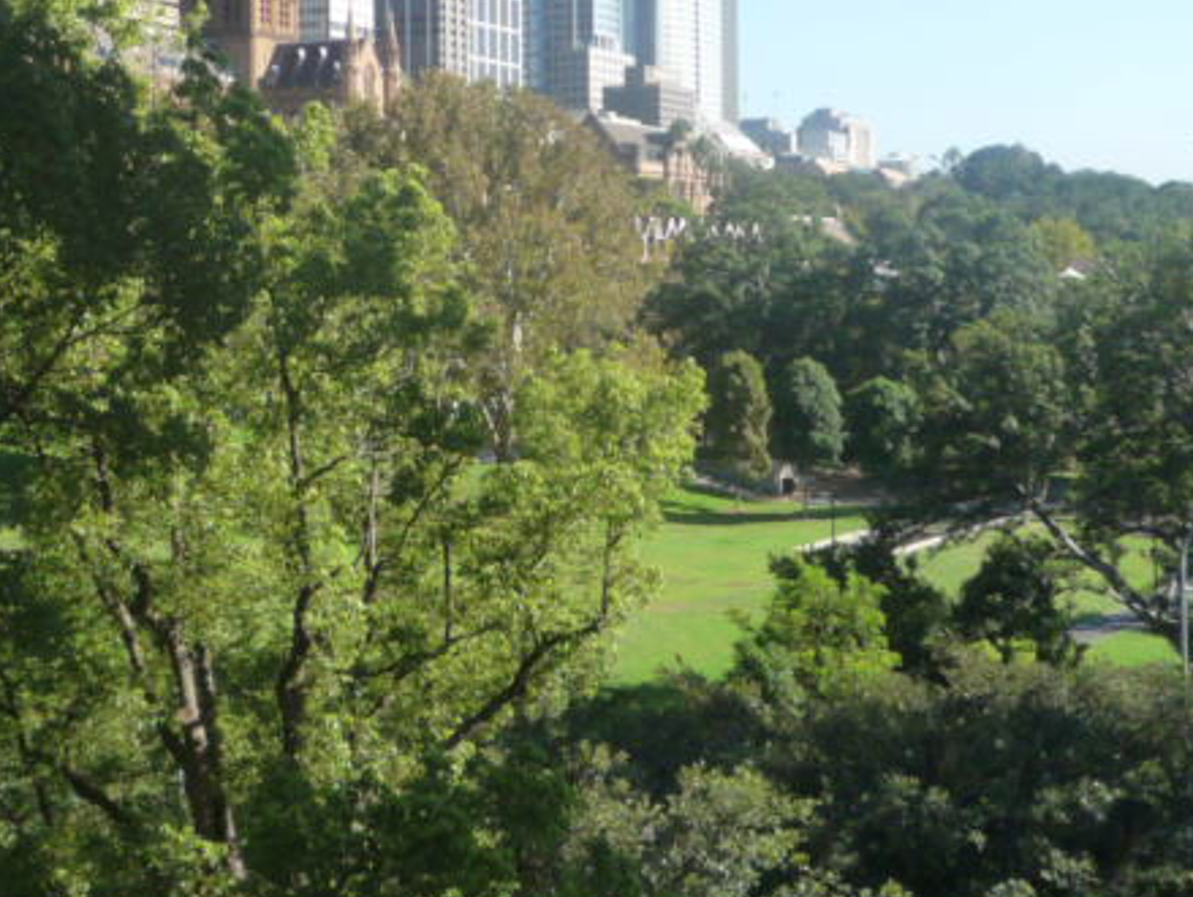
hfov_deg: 28.9
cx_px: 511
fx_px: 2311
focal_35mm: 67
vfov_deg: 21.8
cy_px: 261
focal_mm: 4.5
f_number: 3.5
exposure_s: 1/500
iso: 160
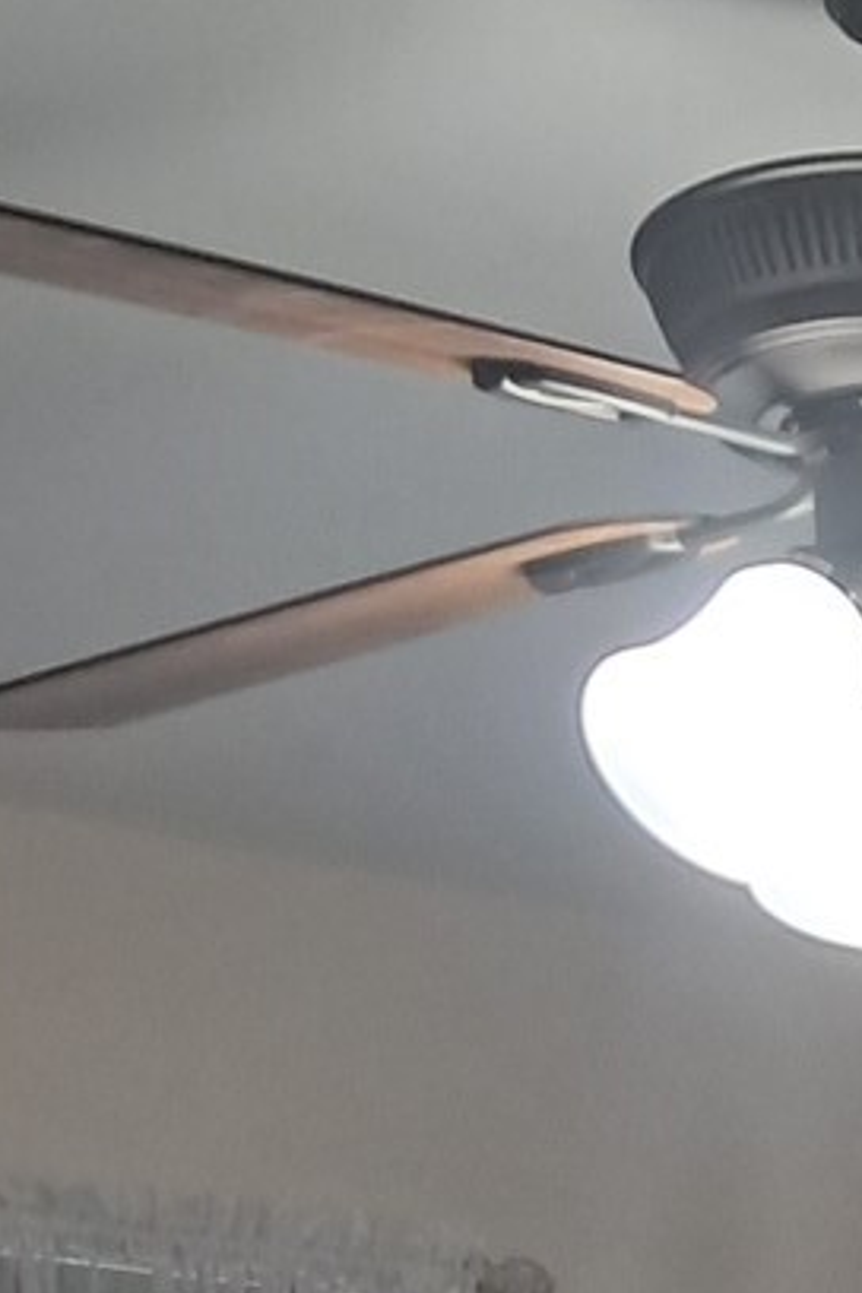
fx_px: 4741
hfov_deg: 10.0
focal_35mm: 132
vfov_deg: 13.0
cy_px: 2767
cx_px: 1432
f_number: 1.8
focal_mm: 4
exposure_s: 1/60
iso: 200
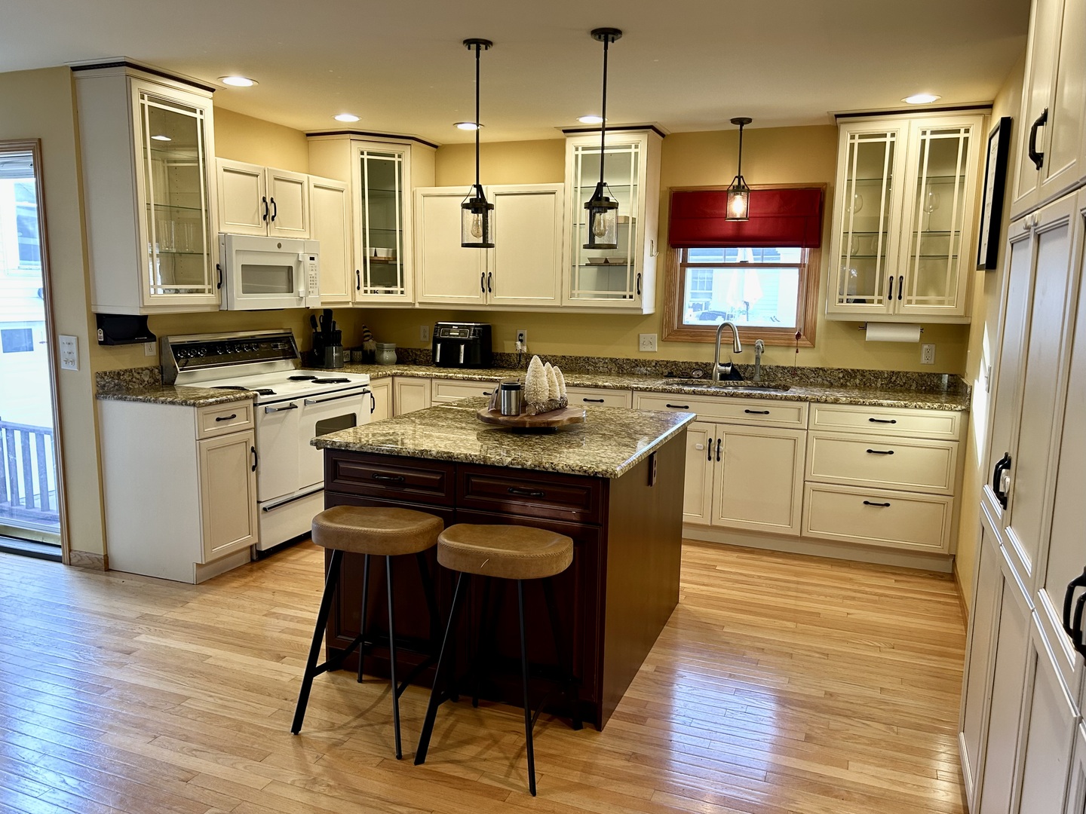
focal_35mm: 26
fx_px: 816
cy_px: 407
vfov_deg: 53.1
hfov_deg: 67.3
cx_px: 543
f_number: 1.5
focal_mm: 5.7
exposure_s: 1/120
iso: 100
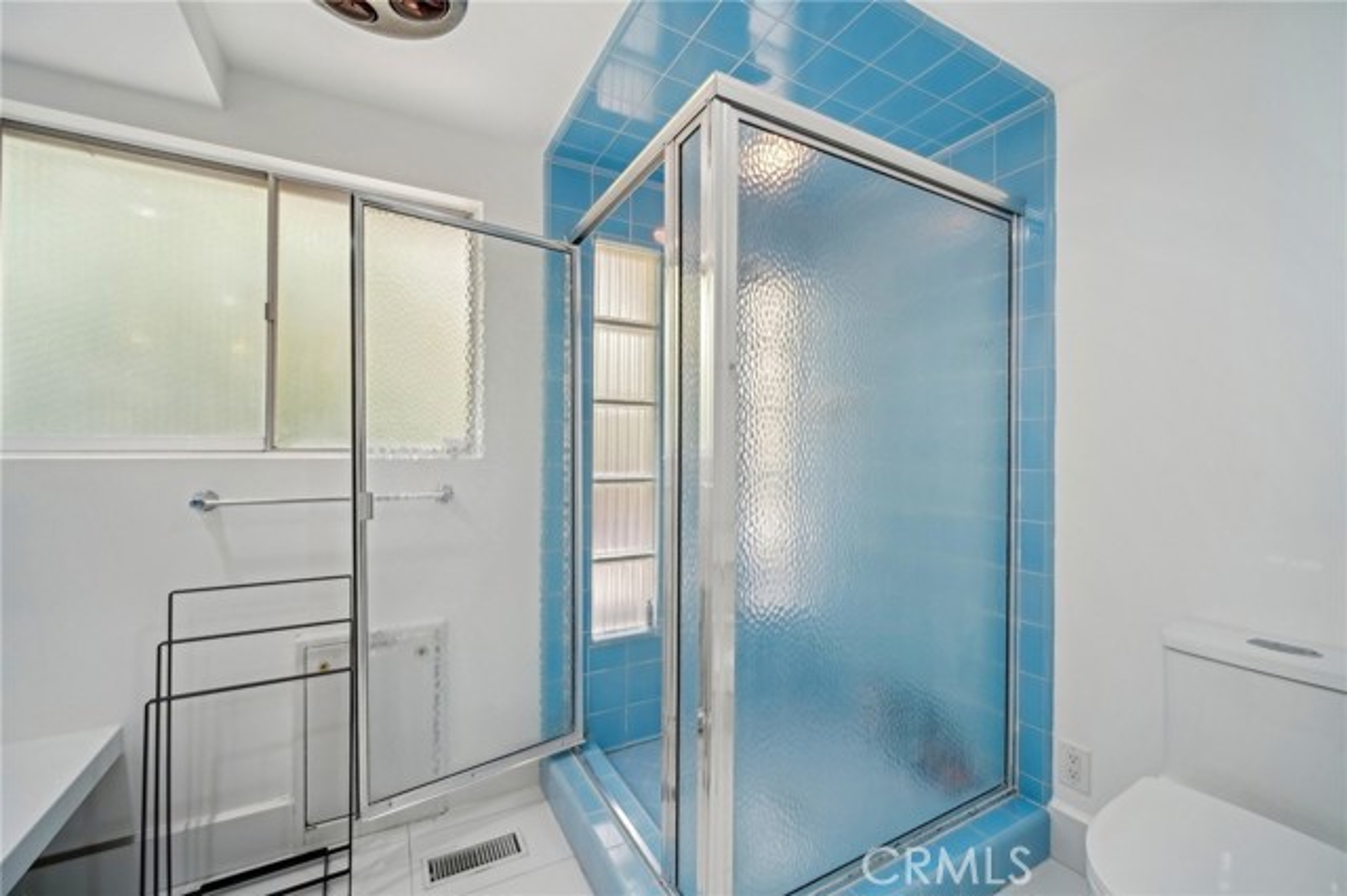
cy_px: 448
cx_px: 674
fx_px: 524
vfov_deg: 81.1
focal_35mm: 14
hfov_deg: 104.3
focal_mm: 9
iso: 160
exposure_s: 1/25
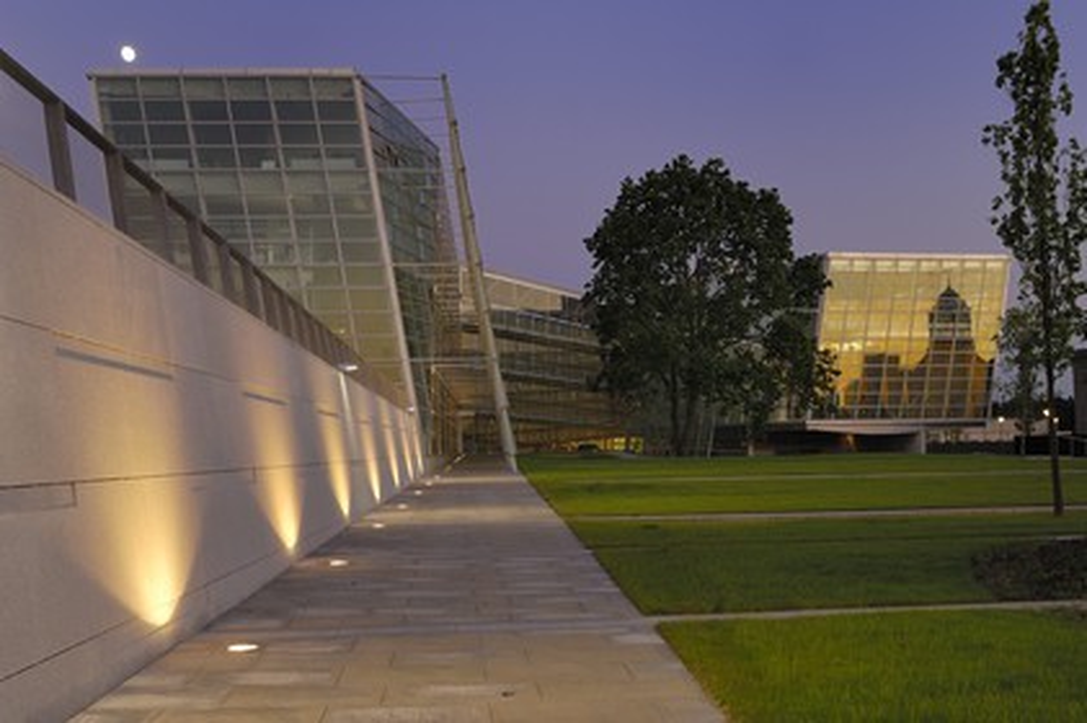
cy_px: 362
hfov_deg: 46.4
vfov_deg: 31.8
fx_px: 1267
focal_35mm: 42
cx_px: 544
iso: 100
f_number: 6.3
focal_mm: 28
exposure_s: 1/3.33
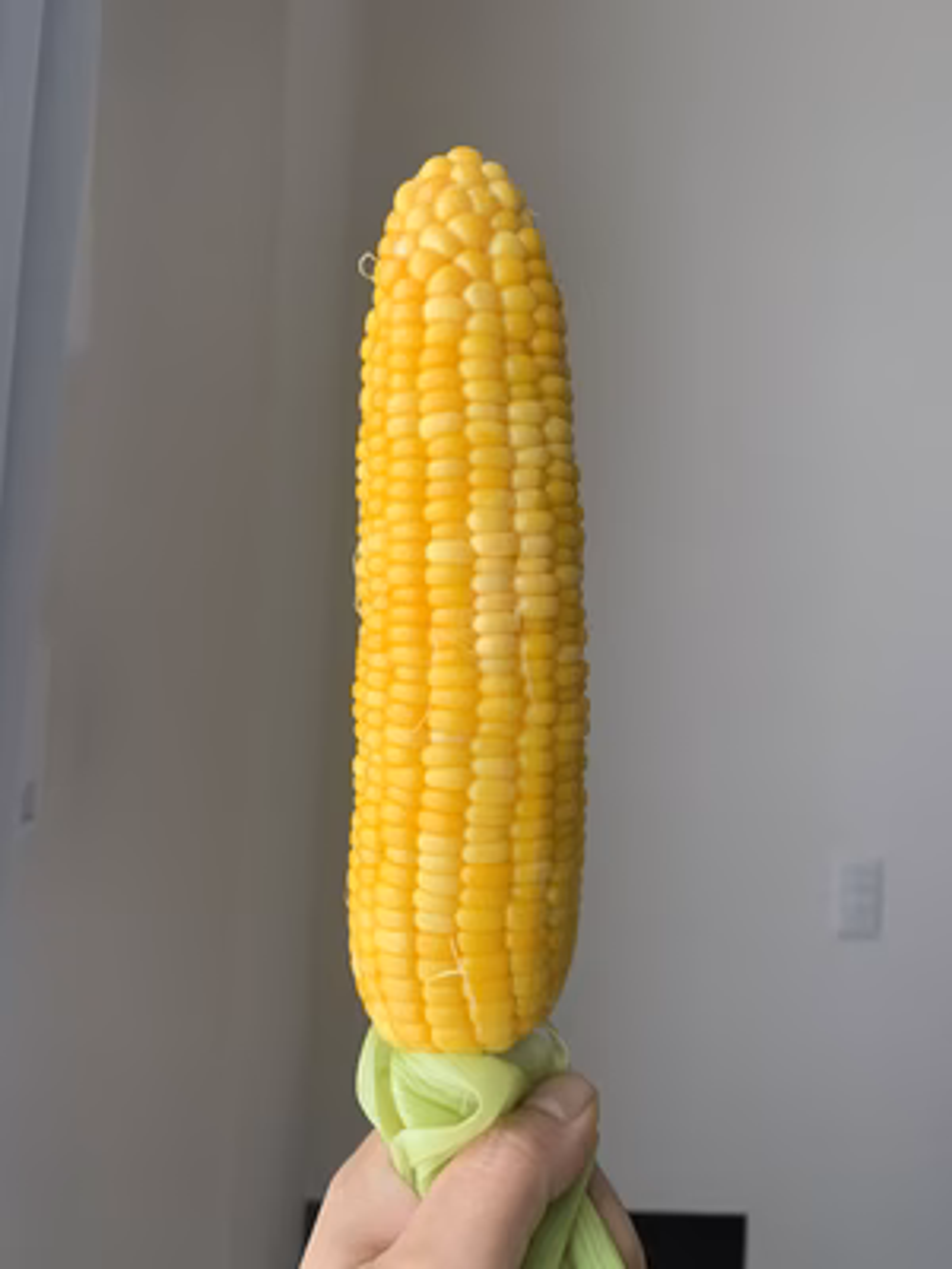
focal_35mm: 26
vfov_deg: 67.3
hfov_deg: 53.1
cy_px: 634
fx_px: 953
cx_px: 476
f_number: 1.8
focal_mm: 4.25
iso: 80
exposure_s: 1/121
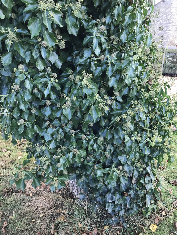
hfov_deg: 49.7
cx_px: 88
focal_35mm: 28
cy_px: 118
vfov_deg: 63.4
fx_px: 191
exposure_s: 1/100
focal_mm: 3.99
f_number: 1.8
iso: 32
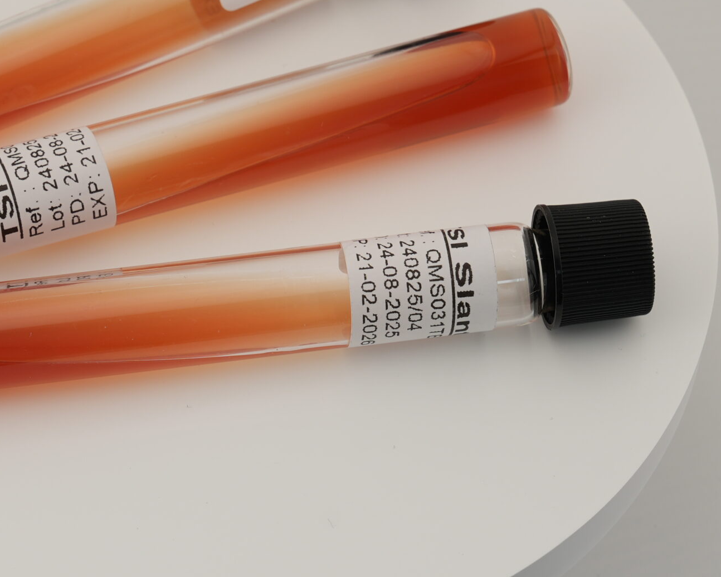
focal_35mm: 195
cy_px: 237
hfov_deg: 9.9
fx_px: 4161
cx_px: 203
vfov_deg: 7.9
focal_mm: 70
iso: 100
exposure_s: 1/125
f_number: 8
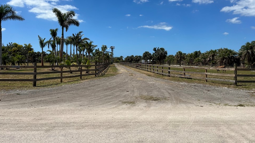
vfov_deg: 38.7
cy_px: 54
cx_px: 133
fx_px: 203
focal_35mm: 30
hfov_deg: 64.3
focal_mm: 5.1
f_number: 1.6
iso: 50
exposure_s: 1/5848
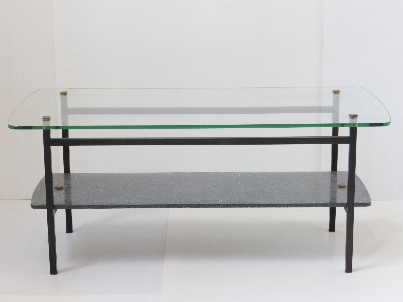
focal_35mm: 86
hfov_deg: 22.8
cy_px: 150
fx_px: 1001
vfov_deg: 17.2
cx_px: 201
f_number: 5.1
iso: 320
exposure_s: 1/60
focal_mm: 14.2
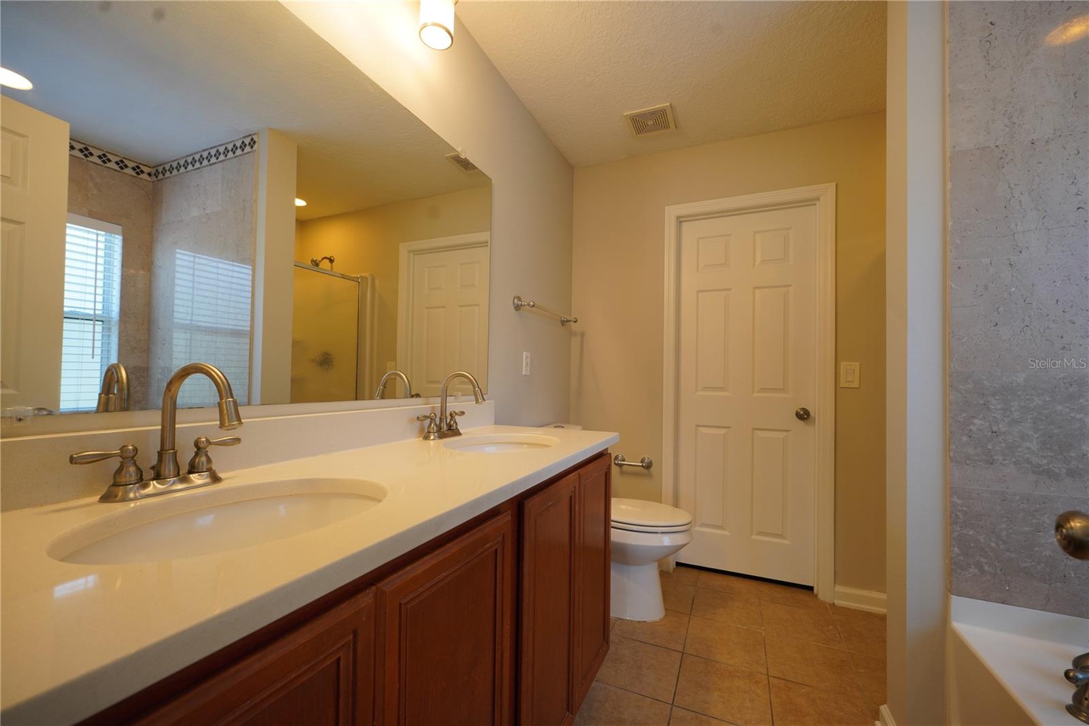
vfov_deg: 81.2
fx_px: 423
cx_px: 544
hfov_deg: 104.3
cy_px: 363
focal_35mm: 14
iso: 320
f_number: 7.1
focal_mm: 14
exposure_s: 1/20
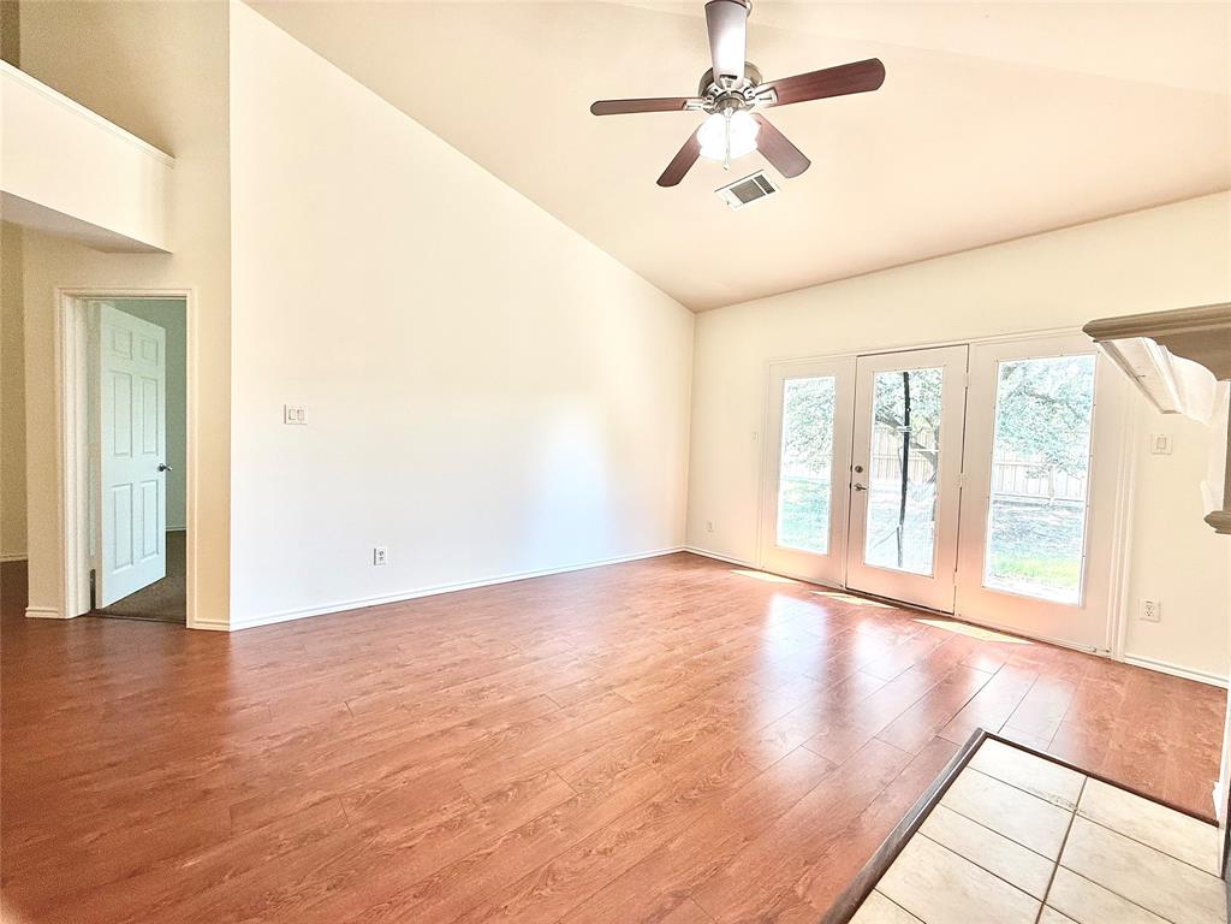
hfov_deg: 102.1
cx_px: 616
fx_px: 498
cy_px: 462
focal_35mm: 14
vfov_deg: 85.7
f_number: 2.2
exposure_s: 1/120
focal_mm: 2.22
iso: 125
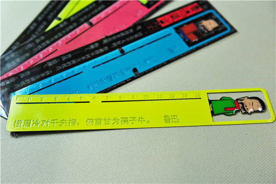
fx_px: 291
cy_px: 92
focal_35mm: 38
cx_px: 138
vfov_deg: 35.0
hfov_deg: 50.7
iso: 6400
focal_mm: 38
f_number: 4.5
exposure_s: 1/2000
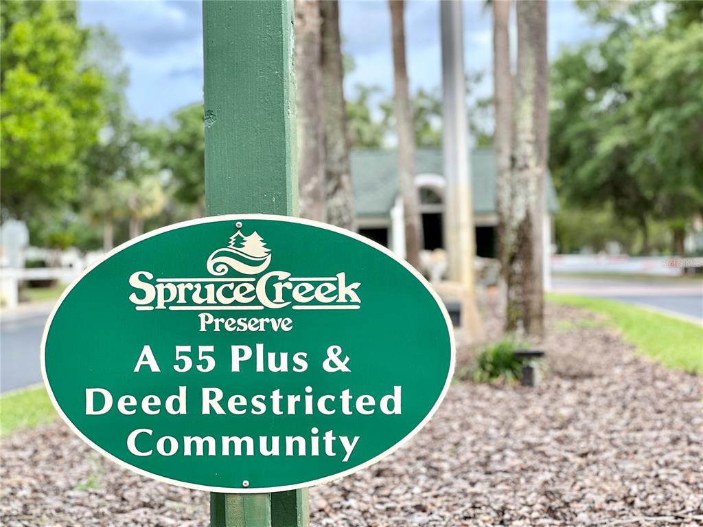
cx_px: 352
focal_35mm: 77
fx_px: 1563
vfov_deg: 19.1
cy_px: 264
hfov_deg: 25.3
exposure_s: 1/259
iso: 25
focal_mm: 9
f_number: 2.8
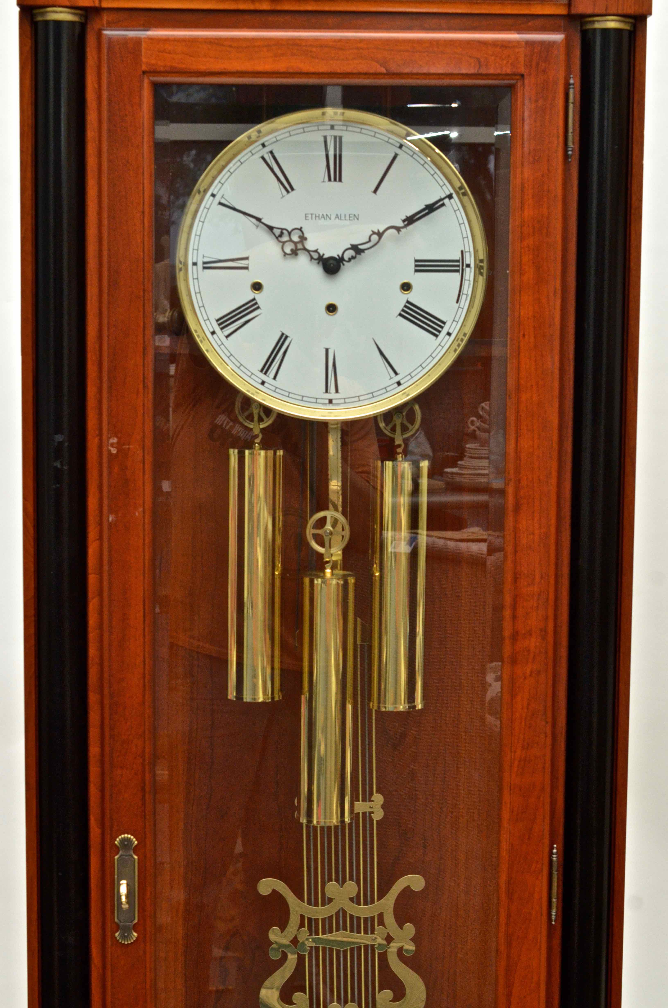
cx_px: 334
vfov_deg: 29.9
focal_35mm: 68
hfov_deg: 20.1
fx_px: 1887
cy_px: 504
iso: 1600
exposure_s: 1/160
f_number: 8
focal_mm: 45
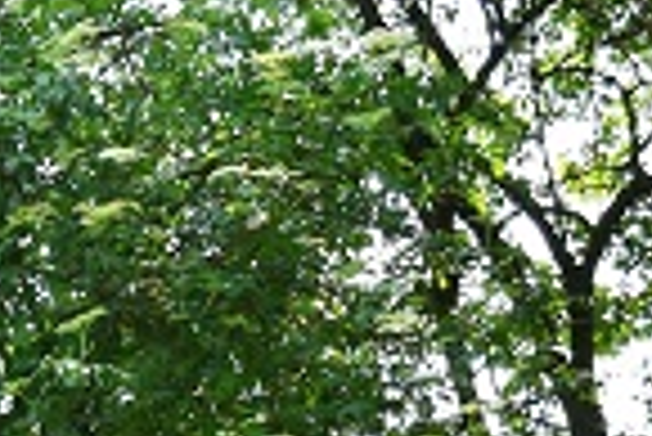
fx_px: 5058
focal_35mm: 279
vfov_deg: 4.7
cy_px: 1304
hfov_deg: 7.1
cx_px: -603
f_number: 6.3
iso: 100
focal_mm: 30
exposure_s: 1/160
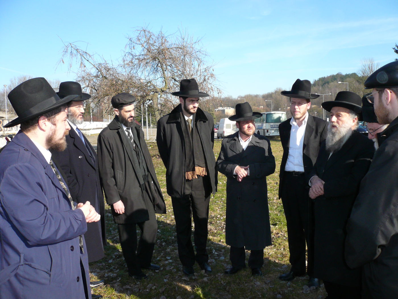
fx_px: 322
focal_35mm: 28
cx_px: 199
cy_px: 150
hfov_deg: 63.4
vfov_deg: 49.7
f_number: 2.8
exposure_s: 1/800
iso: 100
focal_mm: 4.6
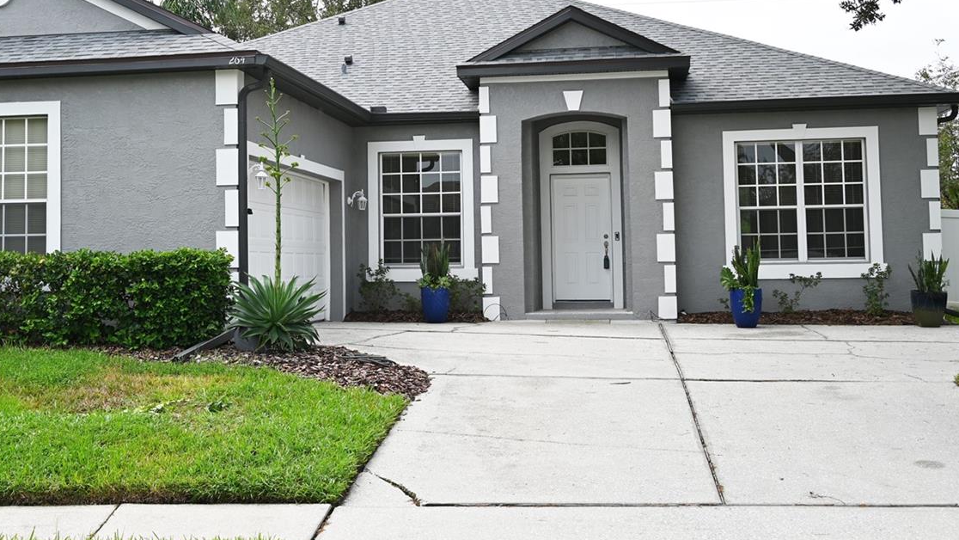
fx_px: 1297
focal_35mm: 51
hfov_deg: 40.3
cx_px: 365
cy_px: 178
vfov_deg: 23.4
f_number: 6.3
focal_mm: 34
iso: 100
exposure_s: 1/320
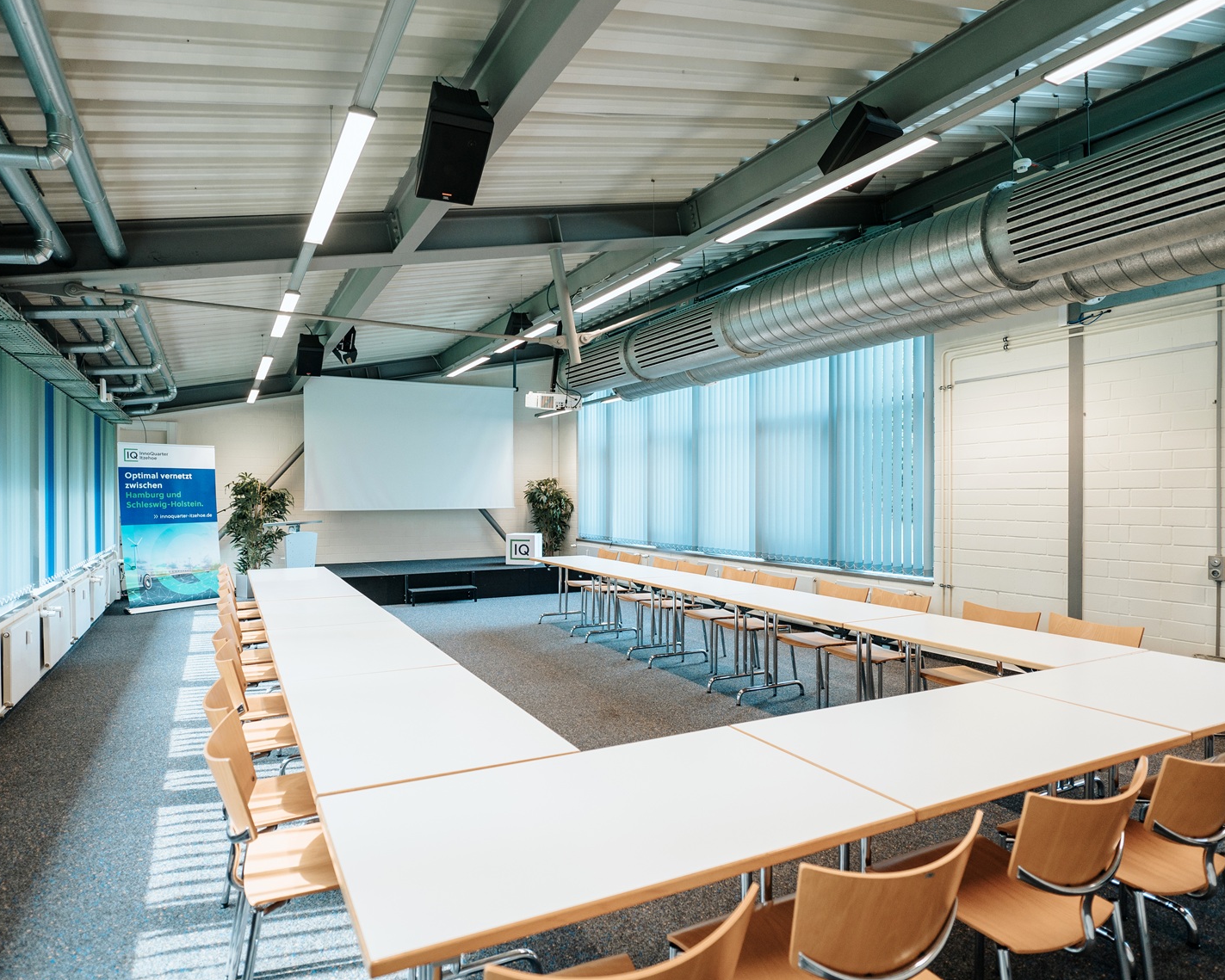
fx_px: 725
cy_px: 508
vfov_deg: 68.1
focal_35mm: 20
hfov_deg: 80.4
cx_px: 605
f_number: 2.8
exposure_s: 1/160
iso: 320
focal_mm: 17
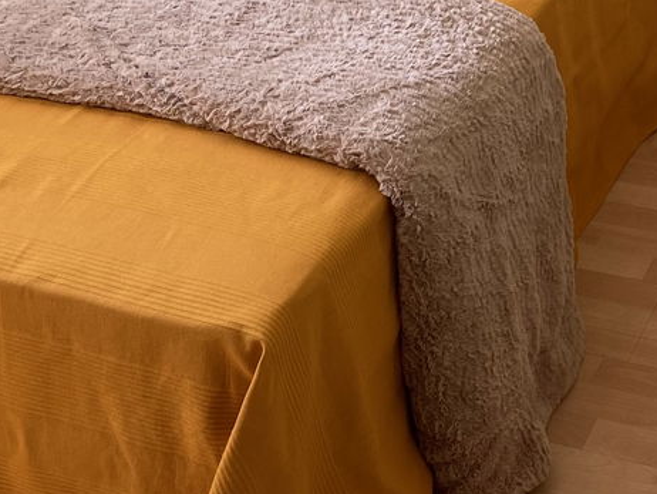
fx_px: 1709
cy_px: 44
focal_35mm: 90
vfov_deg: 16.2
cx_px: 563
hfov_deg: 21.4
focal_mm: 4.25
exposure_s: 1/122
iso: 80
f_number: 1.8
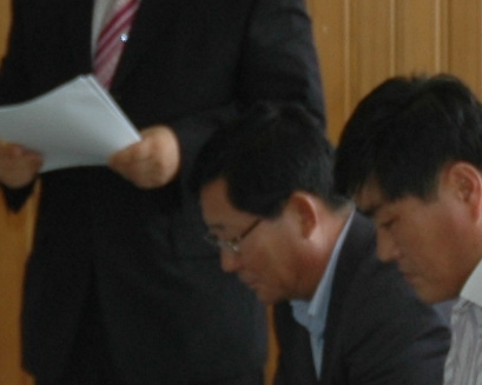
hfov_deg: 5.5
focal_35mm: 352
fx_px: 5020
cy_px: 167
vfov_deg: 4.4
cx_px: -169
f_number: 4.2
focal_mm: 34
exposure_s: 1/60
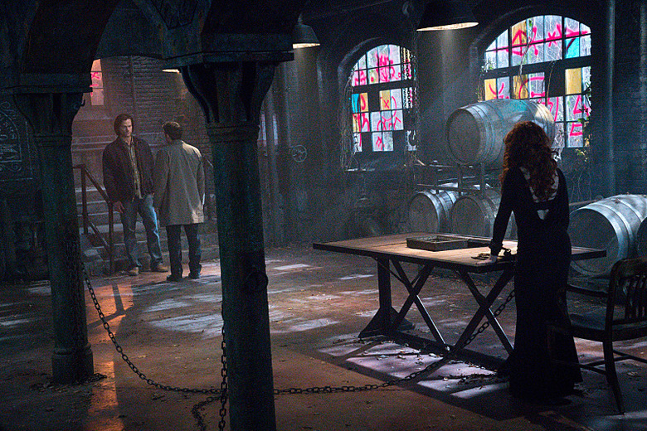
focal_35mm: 61
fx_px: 1096
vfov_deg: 22.3
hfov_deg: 32.9
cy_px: 216
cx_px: 324
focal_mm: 61
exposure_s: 1/100
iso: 12800
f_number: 7.1
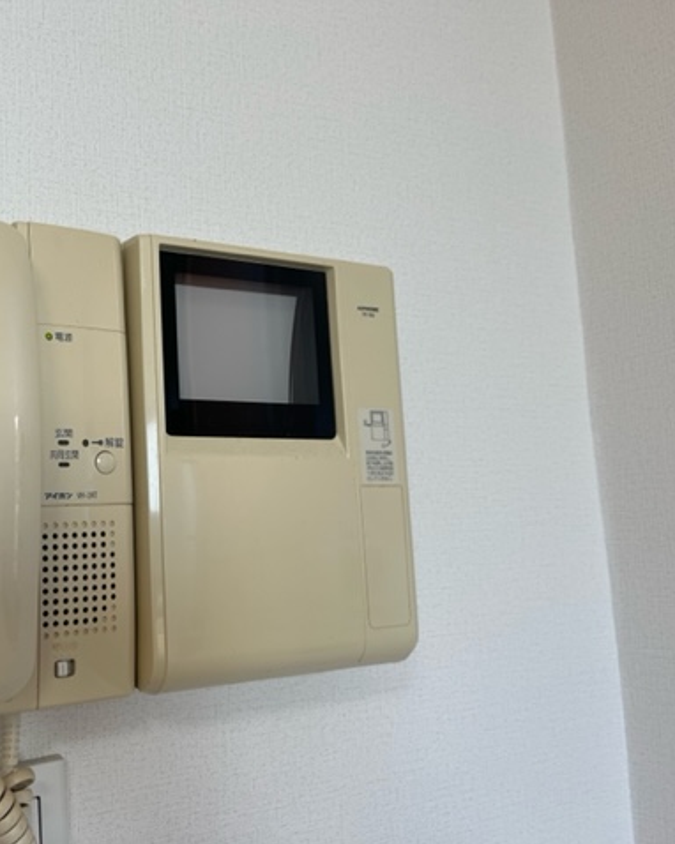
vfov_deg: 52.9
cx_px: 168
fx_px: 850
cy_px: 422
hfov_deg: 42.0
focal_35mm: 34
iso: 40
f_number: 1.6
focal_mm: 5.1
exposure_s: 1/120
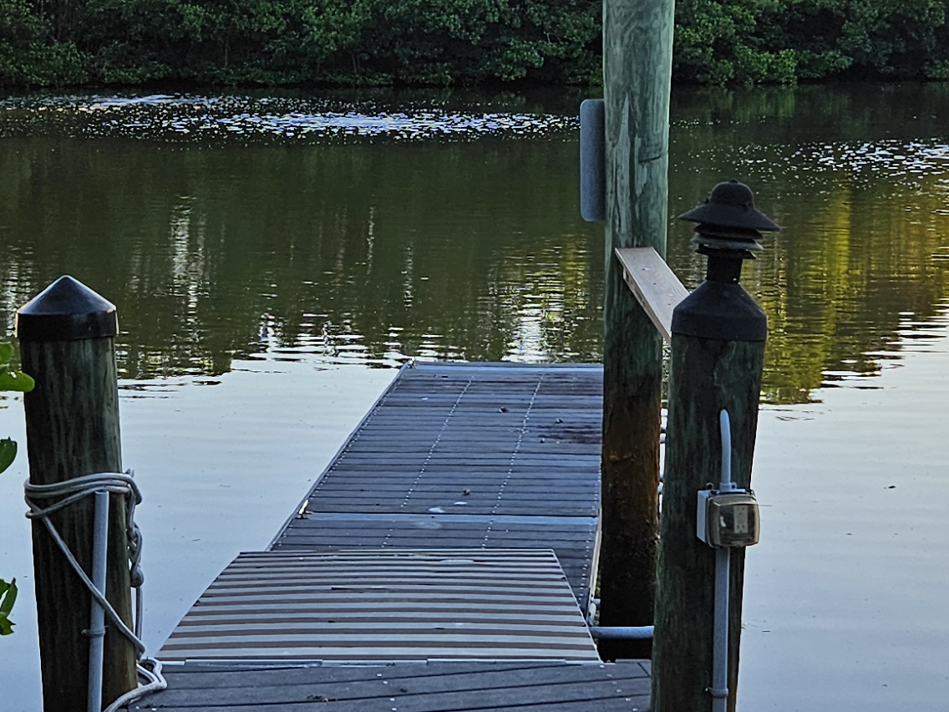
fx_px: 2221
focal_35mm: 81
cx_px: 497
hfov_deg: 24.1
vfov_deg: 18.1
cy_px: 206
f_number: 1.8
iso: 32
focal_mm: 5.4
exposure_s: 1/503
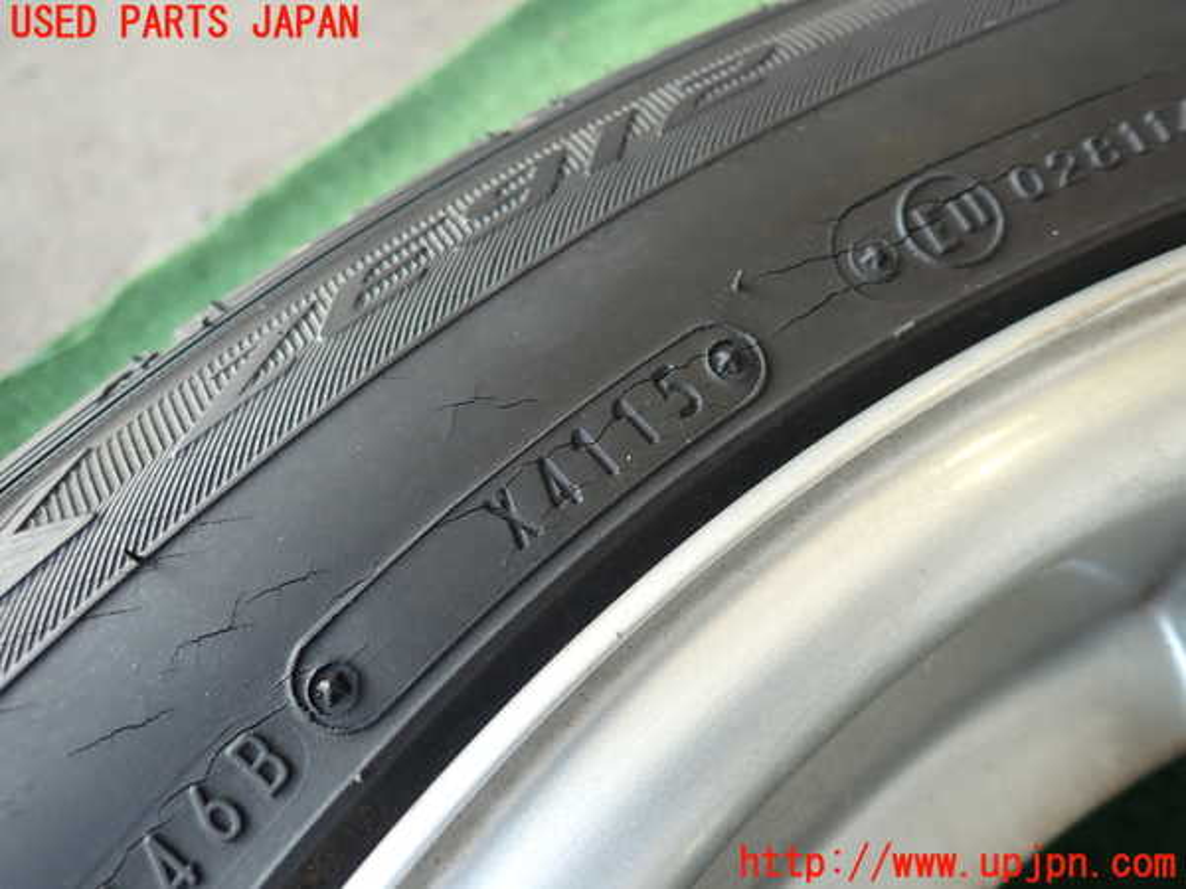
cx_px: 593
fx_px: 857
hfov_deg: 69.4
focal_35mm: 25
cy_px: 444
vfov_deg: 54.9
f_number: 2
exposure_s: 1/60
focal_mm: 4.5
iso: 100
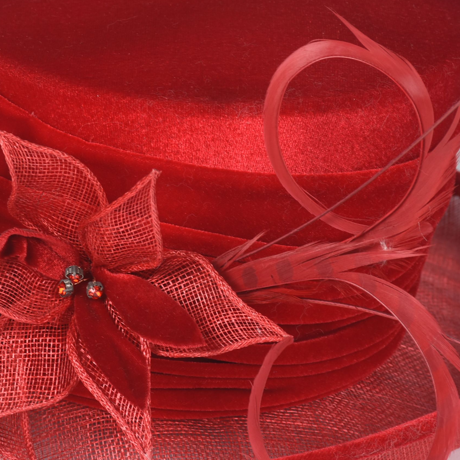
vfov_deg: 5.5
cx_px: 145
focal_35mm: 317
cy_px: 250
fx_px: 4766
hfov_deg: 5.5
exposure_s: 1/125
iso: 200
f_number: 13
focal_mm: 140
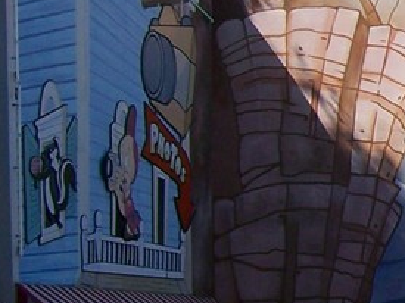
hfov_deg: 10.7
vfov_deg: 8.4
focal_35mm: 177
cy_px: 114
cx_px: 645
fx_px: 2070
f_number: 4
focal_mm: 6.3
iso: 80
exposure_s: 1/800
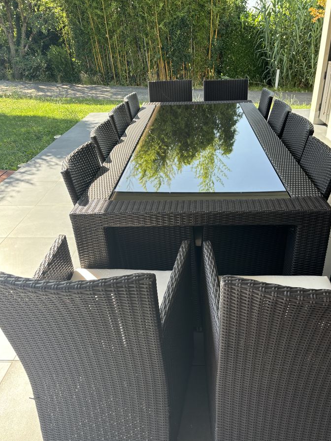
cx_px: 177
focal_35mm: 29
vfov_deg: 61.5
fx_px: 370
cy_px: 244
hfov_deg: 48.2
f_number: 1.6
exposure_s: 1/297
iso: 50
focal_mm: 5.96
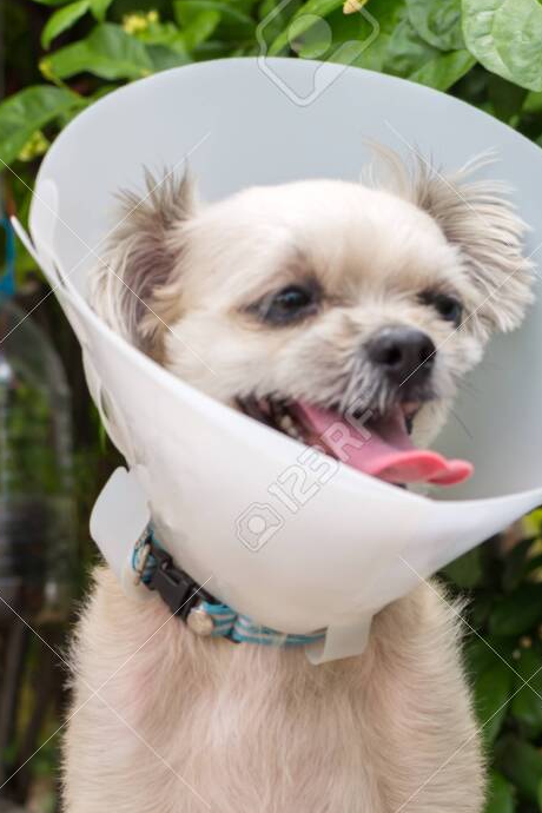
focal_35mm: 99
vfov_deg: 20.3
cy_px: 683
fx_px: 2234
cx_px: 269
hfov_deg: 13.8
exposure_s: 1/100
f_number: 5.6
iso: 100
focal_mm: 35
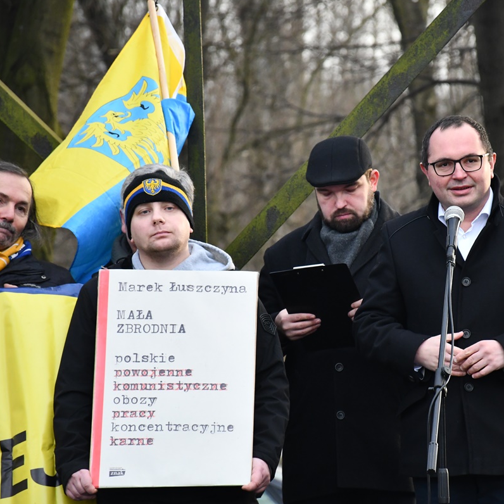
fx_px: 4431
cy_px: 251
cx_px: 353
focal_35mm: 269
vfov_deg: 6.5
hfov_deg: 6.5
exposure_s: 1/500
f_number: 5.6
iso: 1800
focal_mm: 140
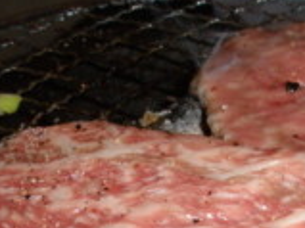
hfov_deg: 18.6
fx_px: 924
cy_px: 207
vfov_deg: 13.9
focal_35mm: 105
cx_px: 230
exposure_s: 1/30
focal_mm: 6.6
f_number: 10
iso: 200
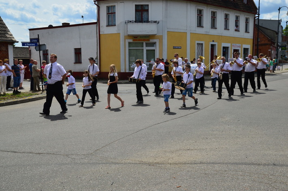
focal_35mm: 39
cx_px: 144
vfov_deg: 34.1
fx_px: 312
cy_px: 96
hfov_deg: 49.6
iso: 125
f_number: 14
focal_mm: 26
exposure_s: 1/200
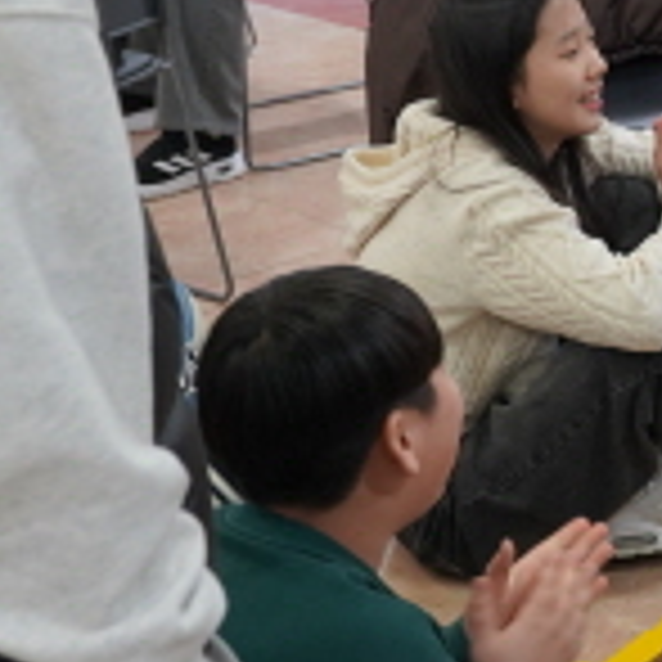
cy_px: 214
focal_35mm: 113
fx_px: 2445
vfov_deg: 15.4
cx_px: 851
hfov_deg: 14.8
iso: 1600
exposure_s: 1/160
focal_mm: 28
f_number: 4
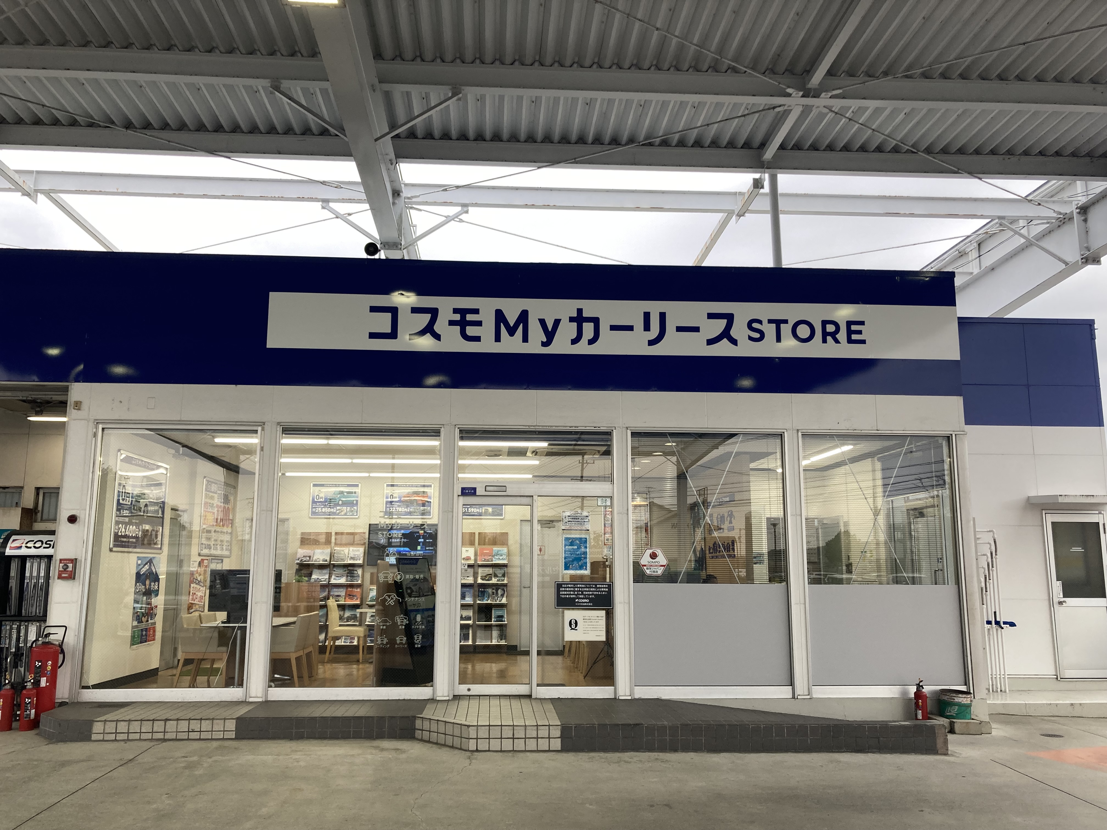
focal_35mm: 28
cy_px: 415
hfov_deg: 63.4
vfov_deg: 49.7
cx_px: 554
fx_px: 895
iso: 32
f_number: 1.8
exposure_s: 1/120
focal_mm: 3.99
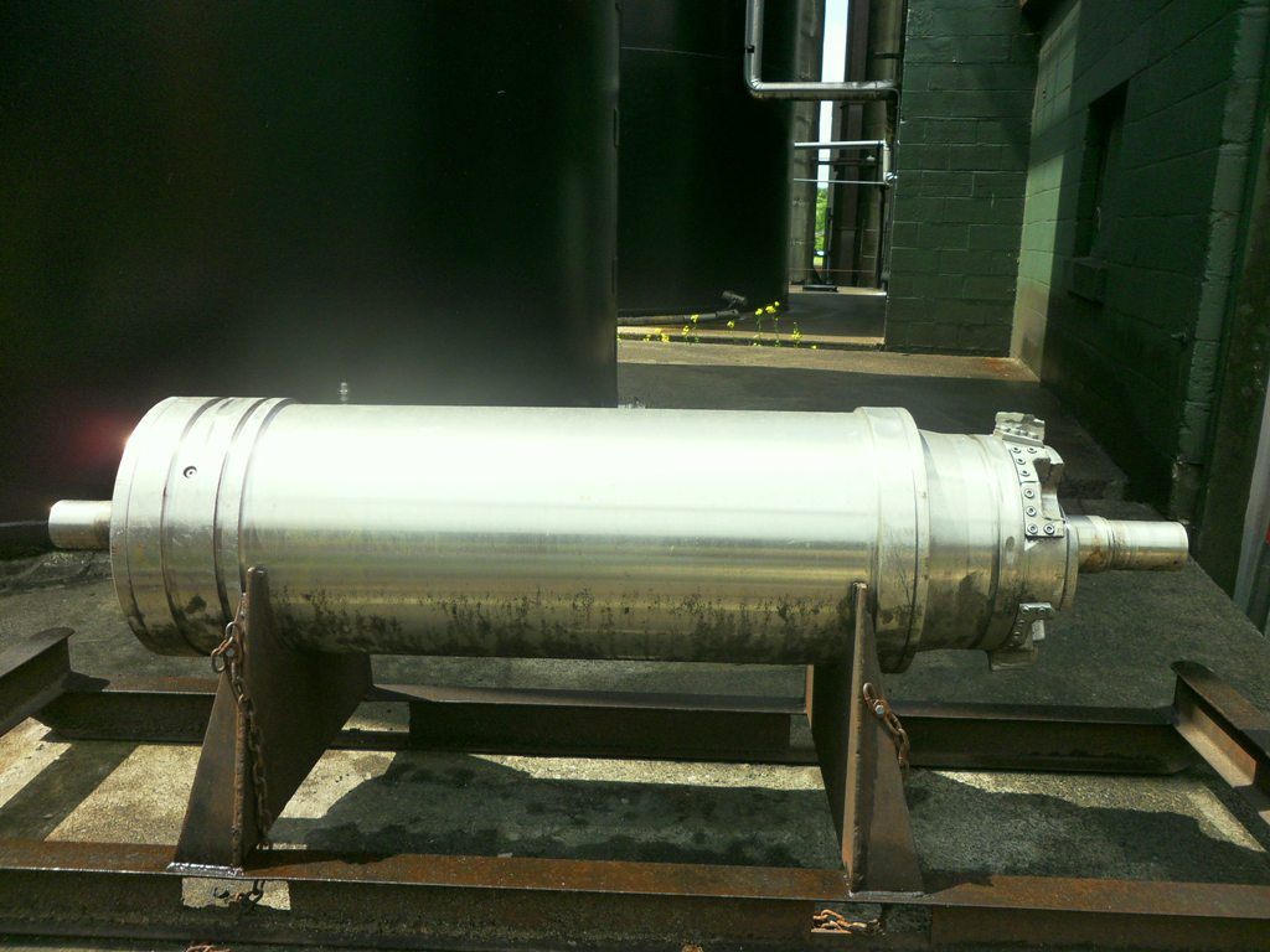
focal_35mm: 27
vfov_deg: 51.4
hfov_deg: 65.3
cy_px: 476
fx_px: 991
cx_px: 635
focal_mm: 4.9
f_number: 3.5
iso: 80
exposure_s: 1/500
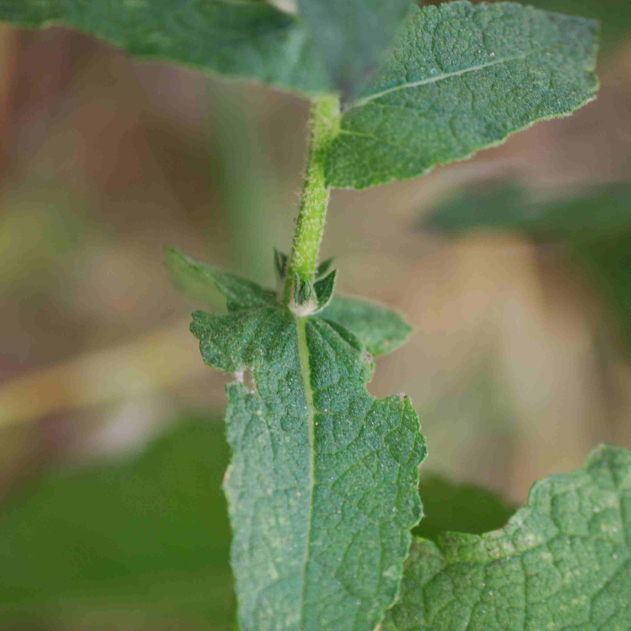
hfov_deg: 4.2
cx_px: 316
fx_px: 8662
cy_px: 395
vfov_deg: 4.2
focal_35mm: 420
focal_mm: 220
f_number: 5.3
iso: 250
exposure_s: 1/125
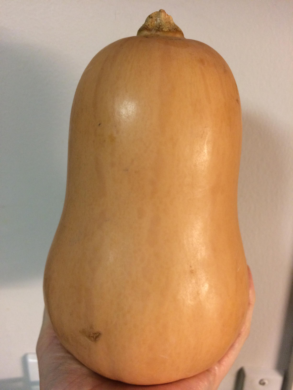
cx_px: 146
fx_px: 327
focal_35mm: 29
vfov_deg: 61.7
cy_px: 195
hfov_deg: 48.2
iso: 200
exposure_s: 1/30
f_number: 2.2
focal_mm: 4.15
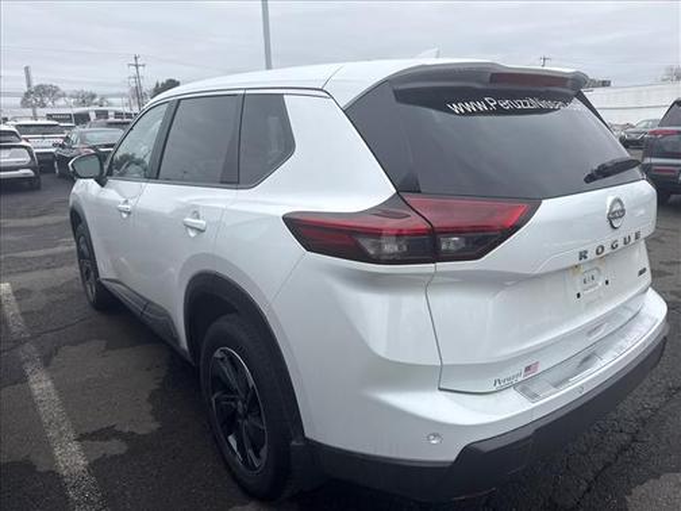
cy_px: 256
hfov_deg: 71.6
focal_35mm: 24
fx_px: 472
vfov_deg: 56.8
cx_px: 340
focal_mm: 6.76
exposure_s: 1/2370
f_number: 1.78
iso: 80
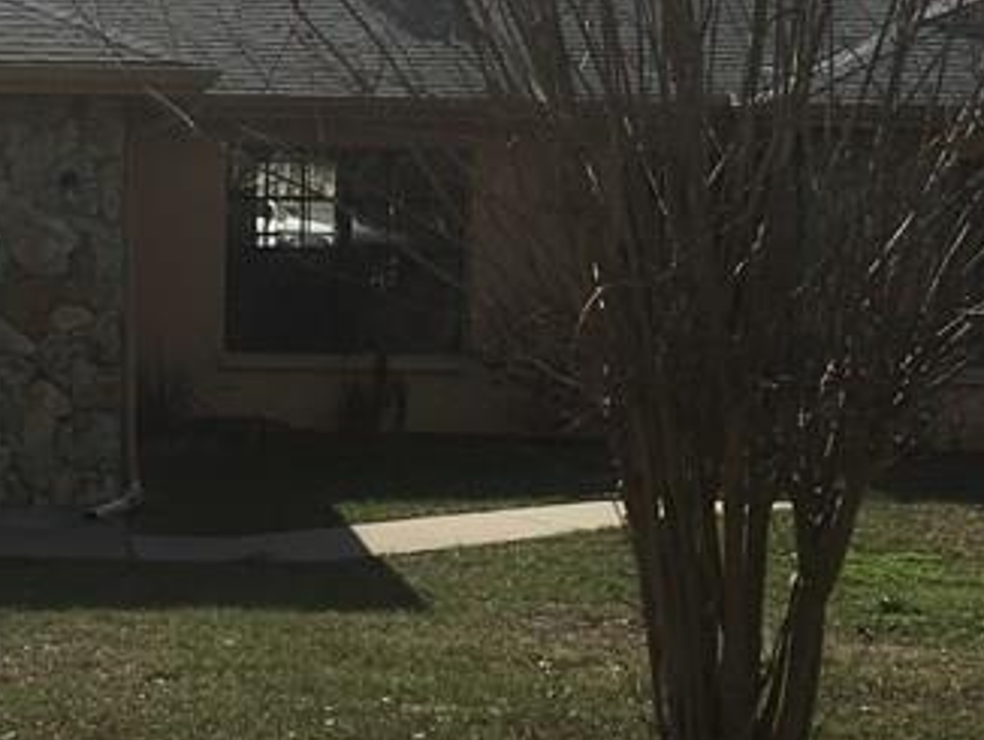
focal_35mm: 91
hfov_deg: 21.5
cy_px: 335
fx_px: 2589
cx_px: 338
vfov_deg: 16.3
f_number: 2.2
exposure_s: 1/2959
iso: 25
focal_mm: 4.15
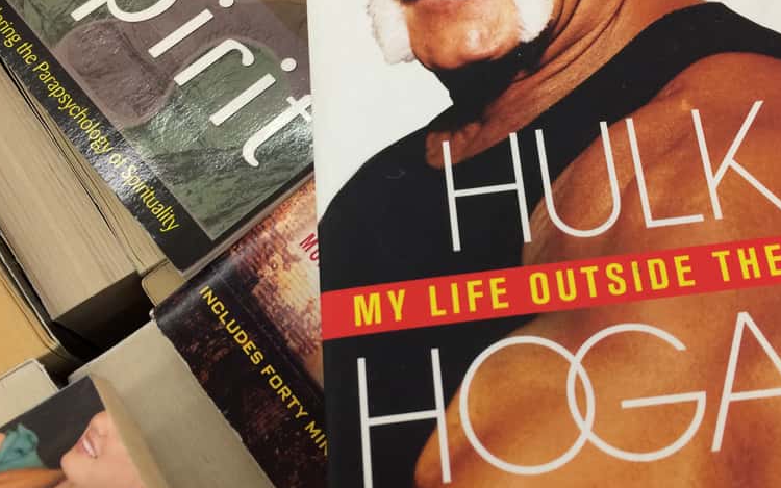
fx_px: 873
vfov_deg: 31.1
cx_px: 478
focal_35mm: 41
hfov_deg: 47.9
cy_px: 171
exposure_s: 1/40
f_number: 2.2
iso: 40
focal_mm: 4.15
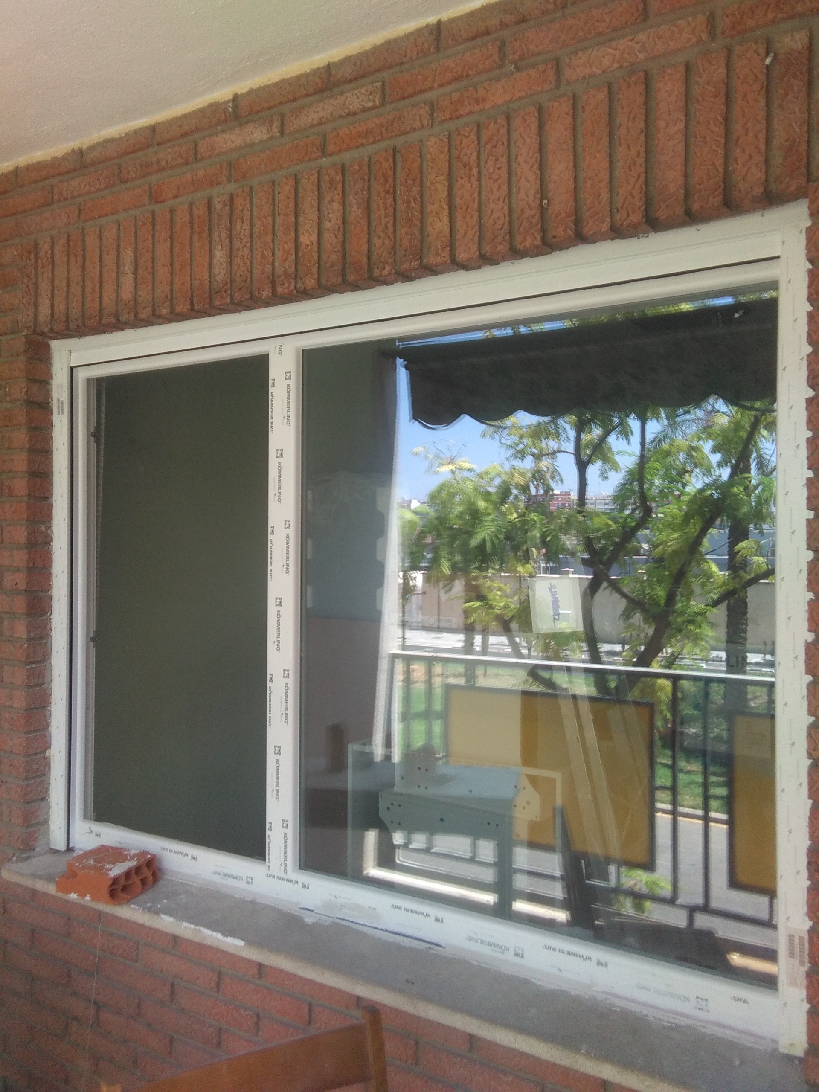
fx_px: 883
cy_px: 546
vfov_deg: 63.4
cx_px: 410
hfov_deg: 49.7
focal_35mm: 28
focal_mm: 2.34
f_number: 2.2
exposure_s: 1/120
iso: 100
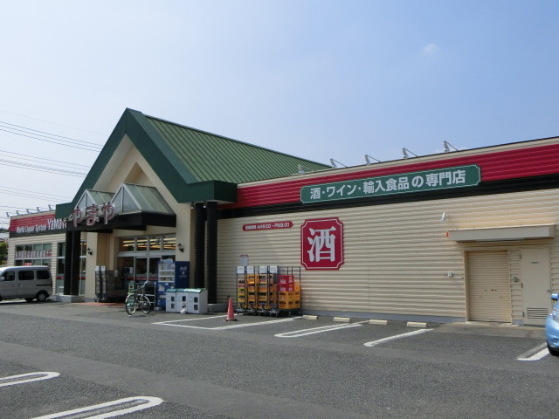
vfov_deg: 41.8
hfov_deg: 54.0
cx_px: 280
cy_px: 210
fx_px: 549
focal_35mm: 34
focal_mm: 6
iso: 200
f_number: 7.8
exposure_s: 1/1000
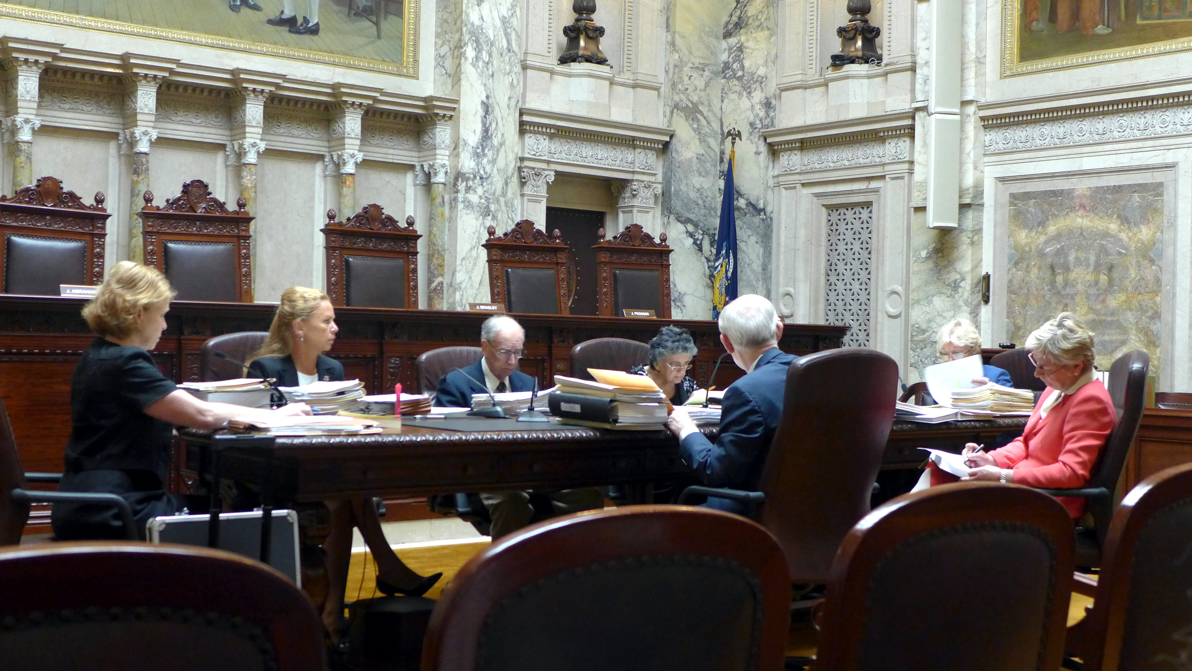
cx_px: 592
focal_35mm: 46
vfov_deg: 26.0
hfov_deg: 44.6
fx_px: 1454
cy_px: 363
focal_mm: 8.4
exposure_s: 1/40
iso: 400
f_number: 1.8
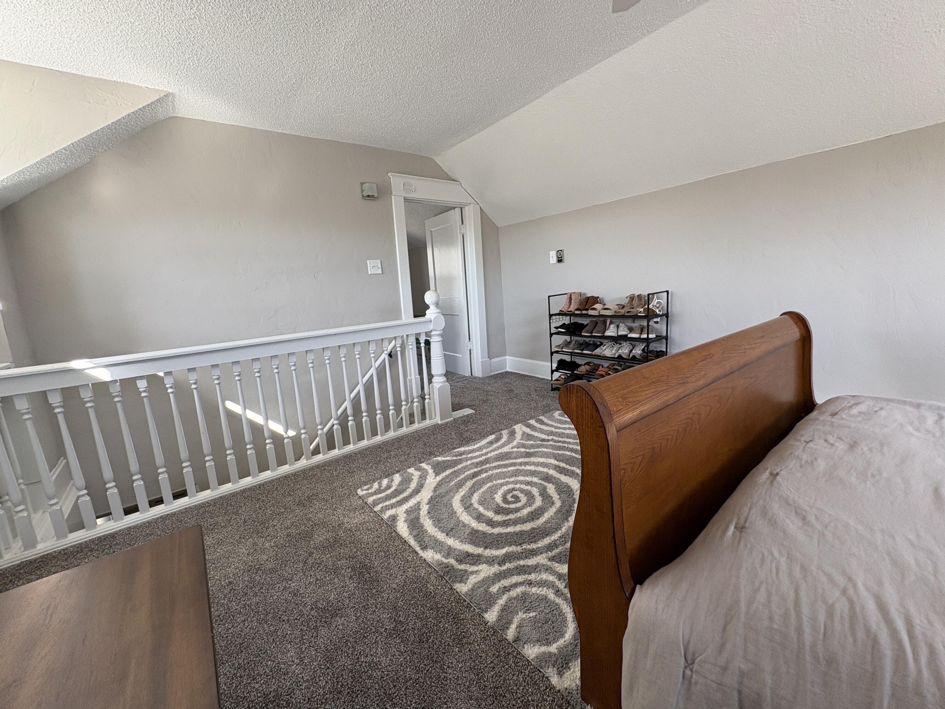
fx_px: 382
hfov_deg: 102.1
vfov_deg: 85.7
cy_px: 354
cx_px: 472
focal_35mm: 14
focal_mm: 2.22
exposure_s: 1/99
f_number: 2.2
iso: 100
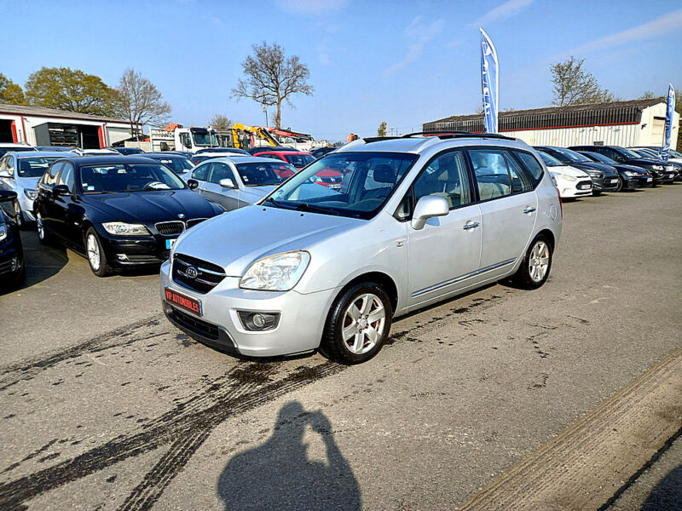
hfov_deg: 69.4
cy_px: 256
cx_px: 341
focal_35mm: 25
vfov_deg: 54.9
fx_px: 493
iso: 25
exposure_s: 1/636
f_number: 2
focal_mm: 4.6
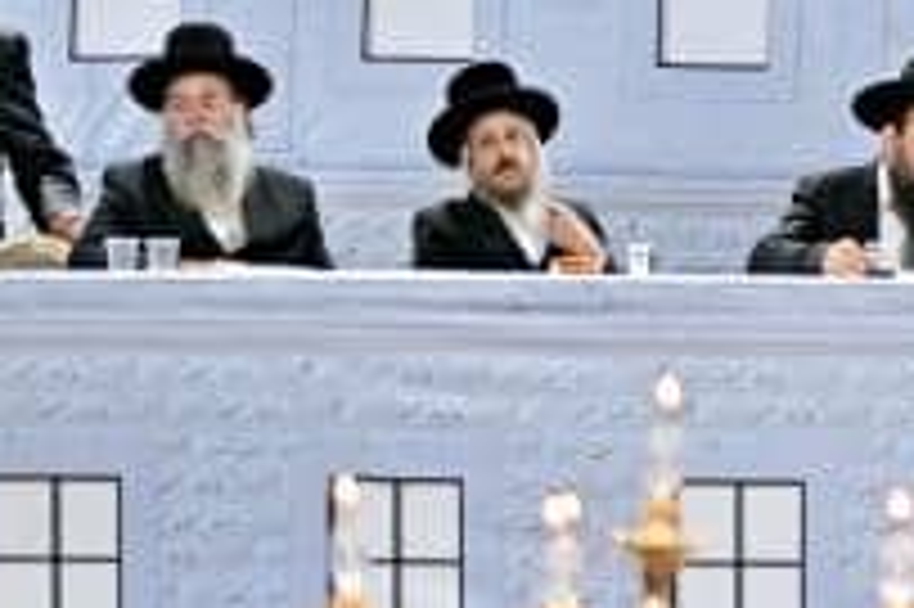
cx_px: 2269
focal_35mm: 414
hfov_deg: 4.8
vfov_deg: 3.3
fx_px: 10502
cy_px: -52
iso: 320
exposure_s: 1/125
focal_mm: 82
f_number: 2.8
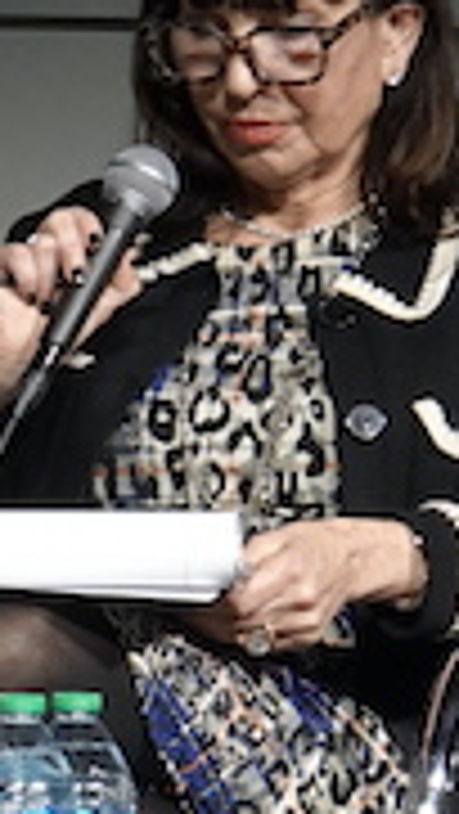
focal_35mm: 302
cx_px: -1251
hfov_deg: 3.8
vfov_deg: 7.1
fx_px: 6525
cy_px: 603
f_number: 4
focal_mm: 21.56
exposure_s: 1/60
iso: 640
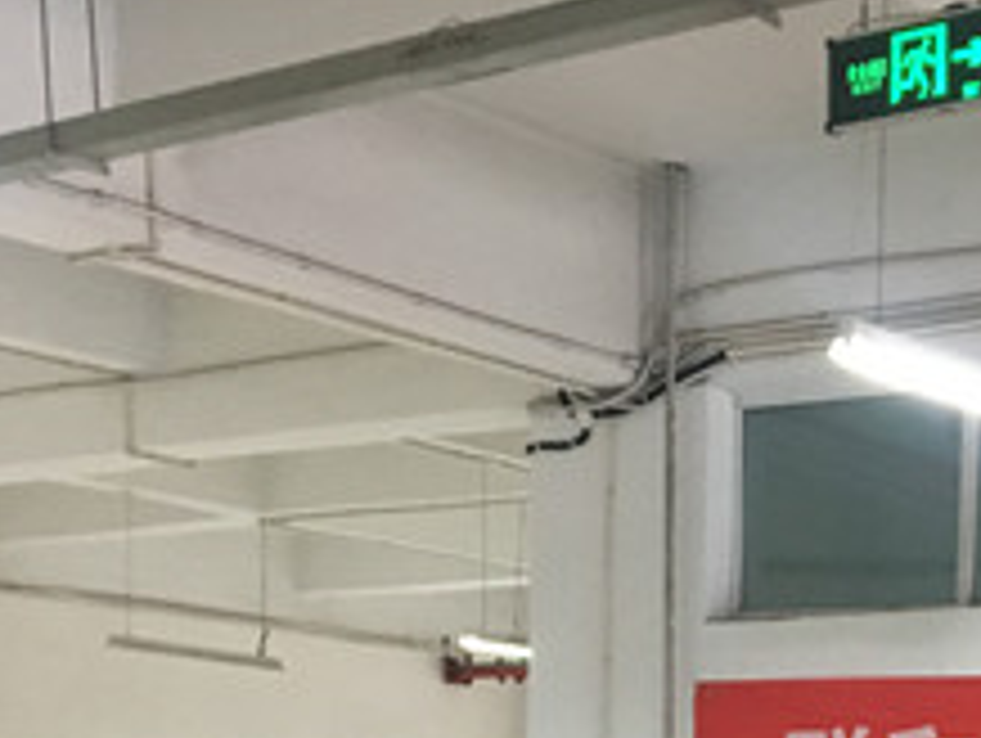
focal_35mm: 85
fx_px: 2412
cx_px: 886
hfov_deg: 22.4
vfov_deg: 16.1
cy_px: 1058
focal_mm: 4.15
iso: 250
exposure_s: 1/33
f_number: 2.2
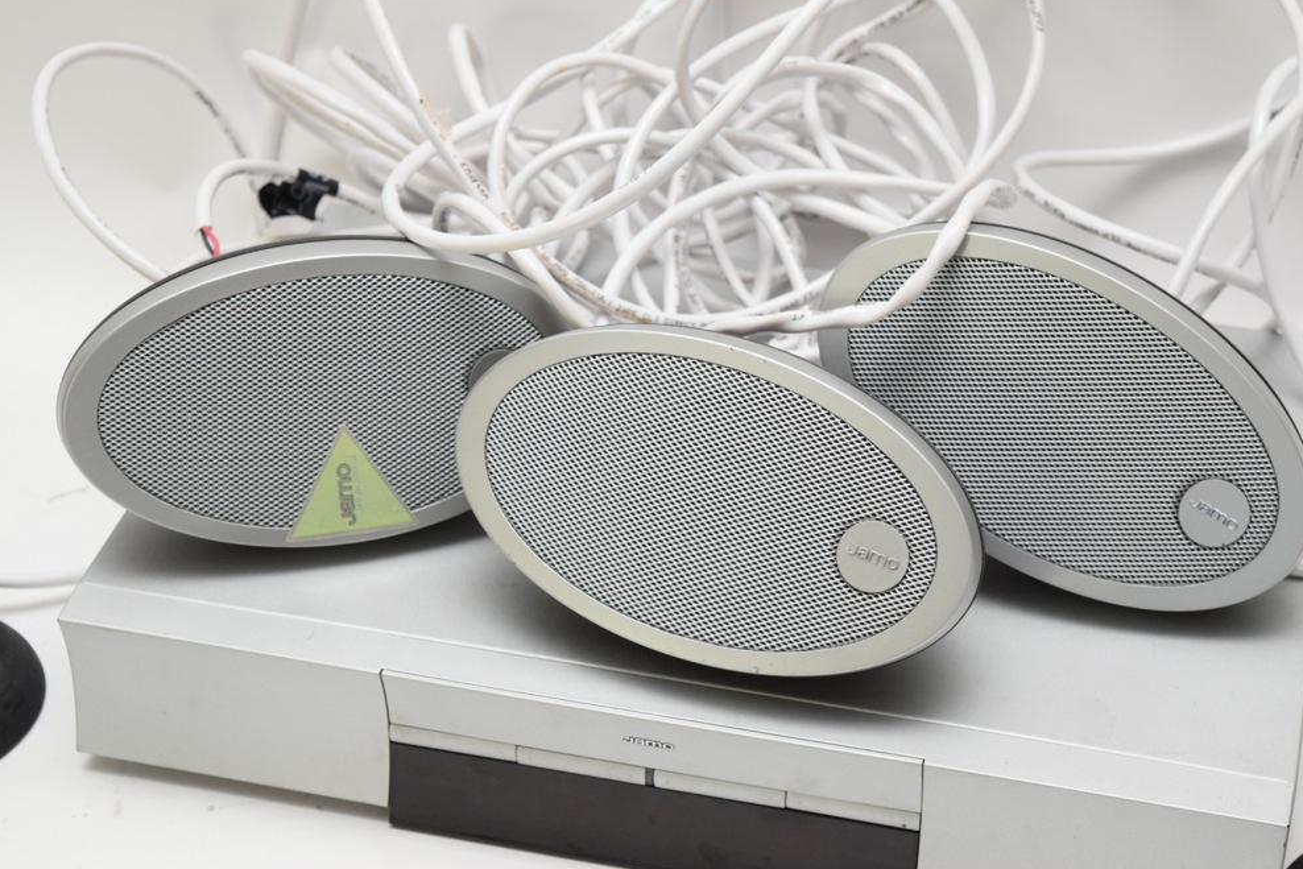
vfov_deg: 16.4
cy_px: 434
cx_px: 657
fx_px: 3023
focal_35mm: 84
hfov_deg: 24.3
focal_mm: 55
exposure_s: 1/60
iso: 1400
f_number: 5.6
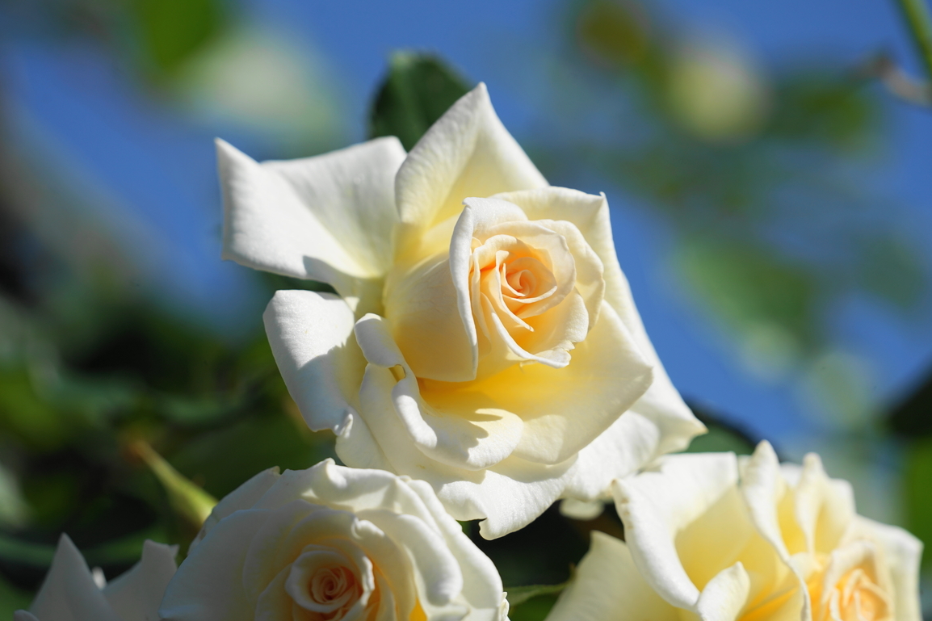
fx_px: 8076
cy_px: 302
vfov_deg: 4.4
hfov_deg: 6.6
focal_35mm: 312
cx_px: 460
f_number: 7.1
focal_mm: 300
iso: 100
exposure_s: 1/800
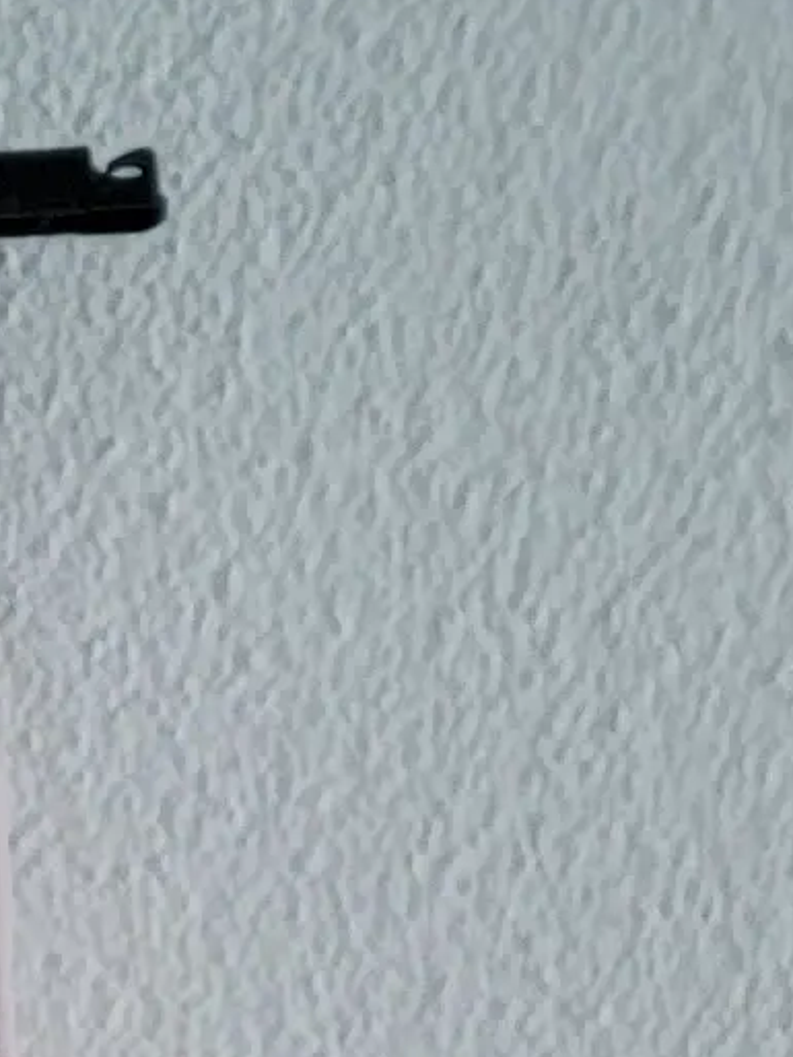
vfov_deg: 9.3
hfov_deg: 7.4
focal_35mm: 187
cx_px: -1120
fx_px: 5709
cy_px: 2660
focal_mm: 6.7
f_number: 1.8
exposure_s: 1/40
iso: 160
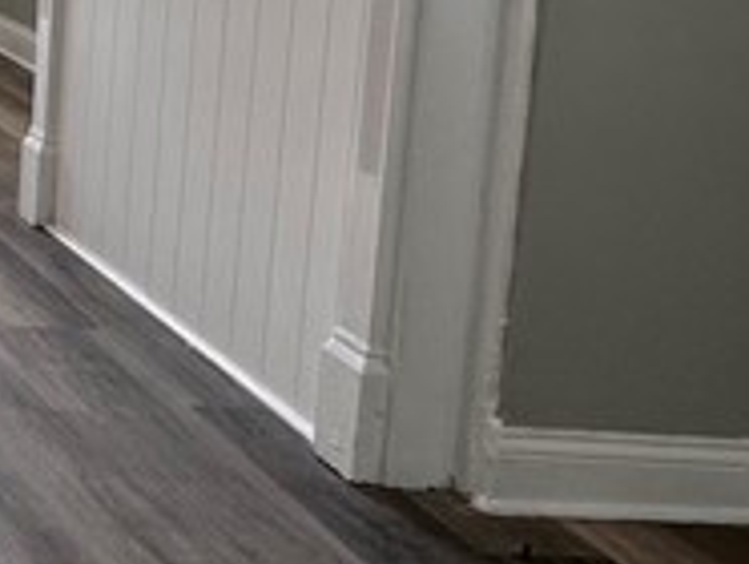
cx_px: -821
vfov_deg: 18.2
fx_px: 1668
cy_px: -109
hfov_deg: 17.1
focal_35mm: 77
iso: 64
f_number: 2.2
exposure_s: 1/120
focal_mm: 2.22
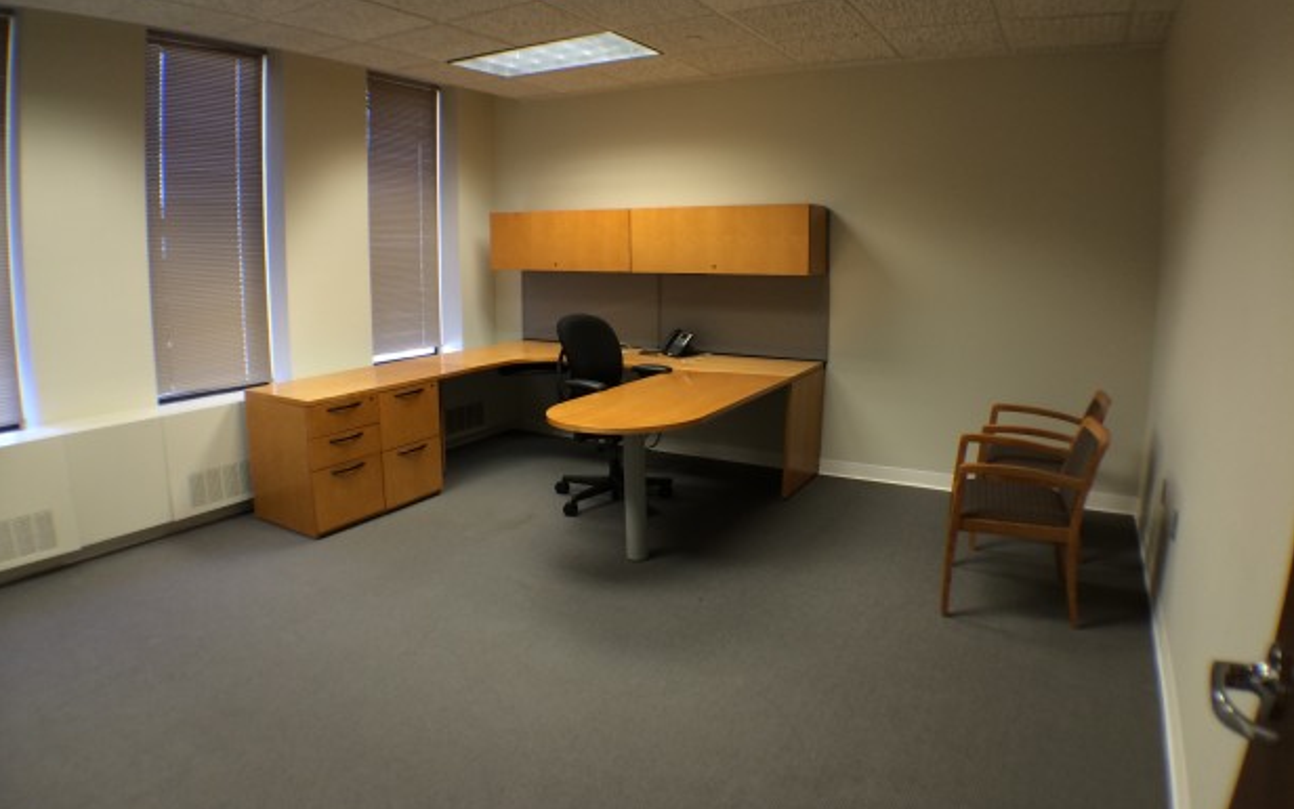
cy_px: 346
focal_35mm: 32
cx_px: 645
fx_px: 1129
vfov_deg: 39.3
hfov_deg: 59.7
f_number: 2.2
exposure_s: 1/30
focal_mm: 4.12
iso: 80
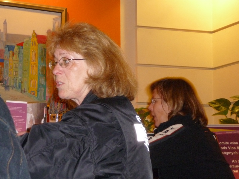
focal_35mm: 84
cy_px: 90
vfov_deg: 17.6
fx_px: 580
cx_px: 120
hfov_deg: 23.3
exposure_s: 1/8
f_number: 4.7
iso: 500
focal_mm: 14.2
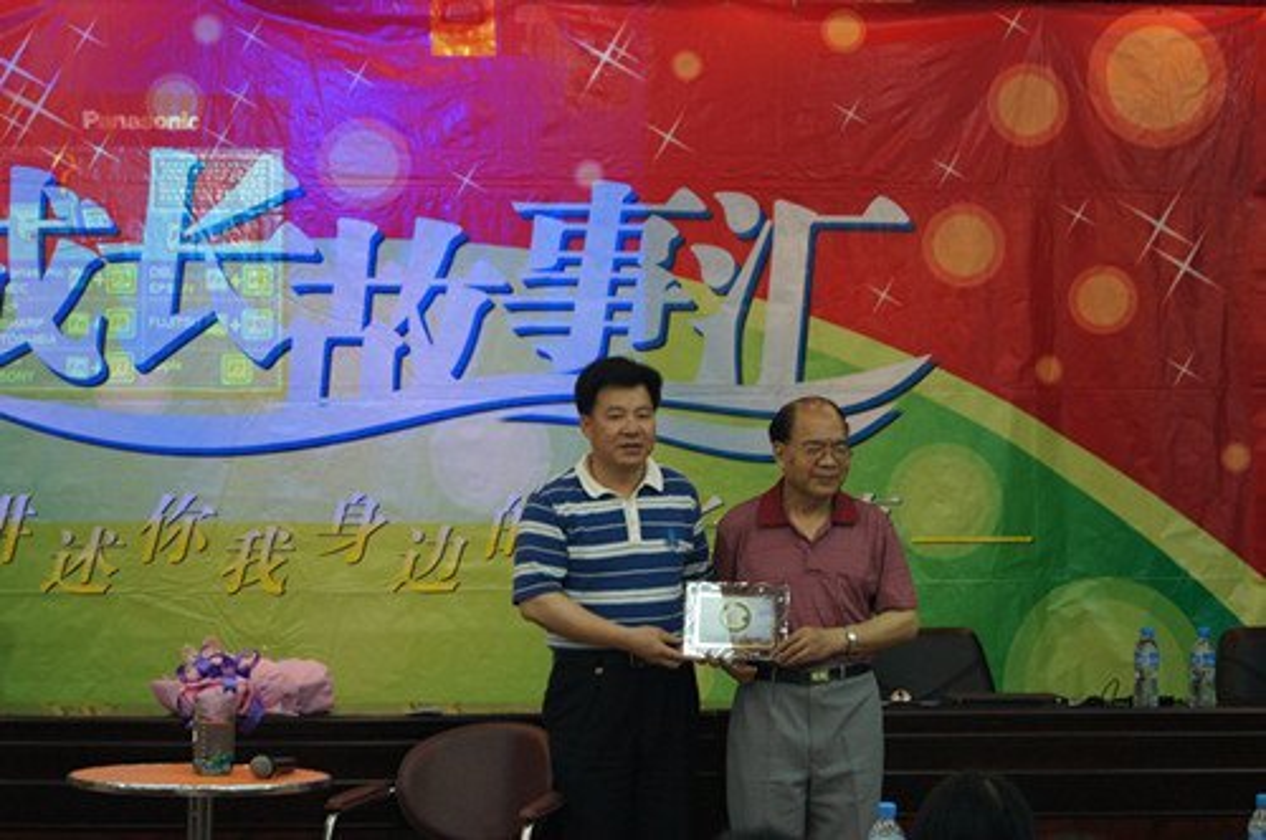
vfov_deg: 16.5
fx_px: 2897
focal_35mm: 82
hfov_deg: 24.6
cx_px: 633
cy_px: 420
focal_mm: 55
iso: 1600
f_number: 5.6
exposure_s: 1/50
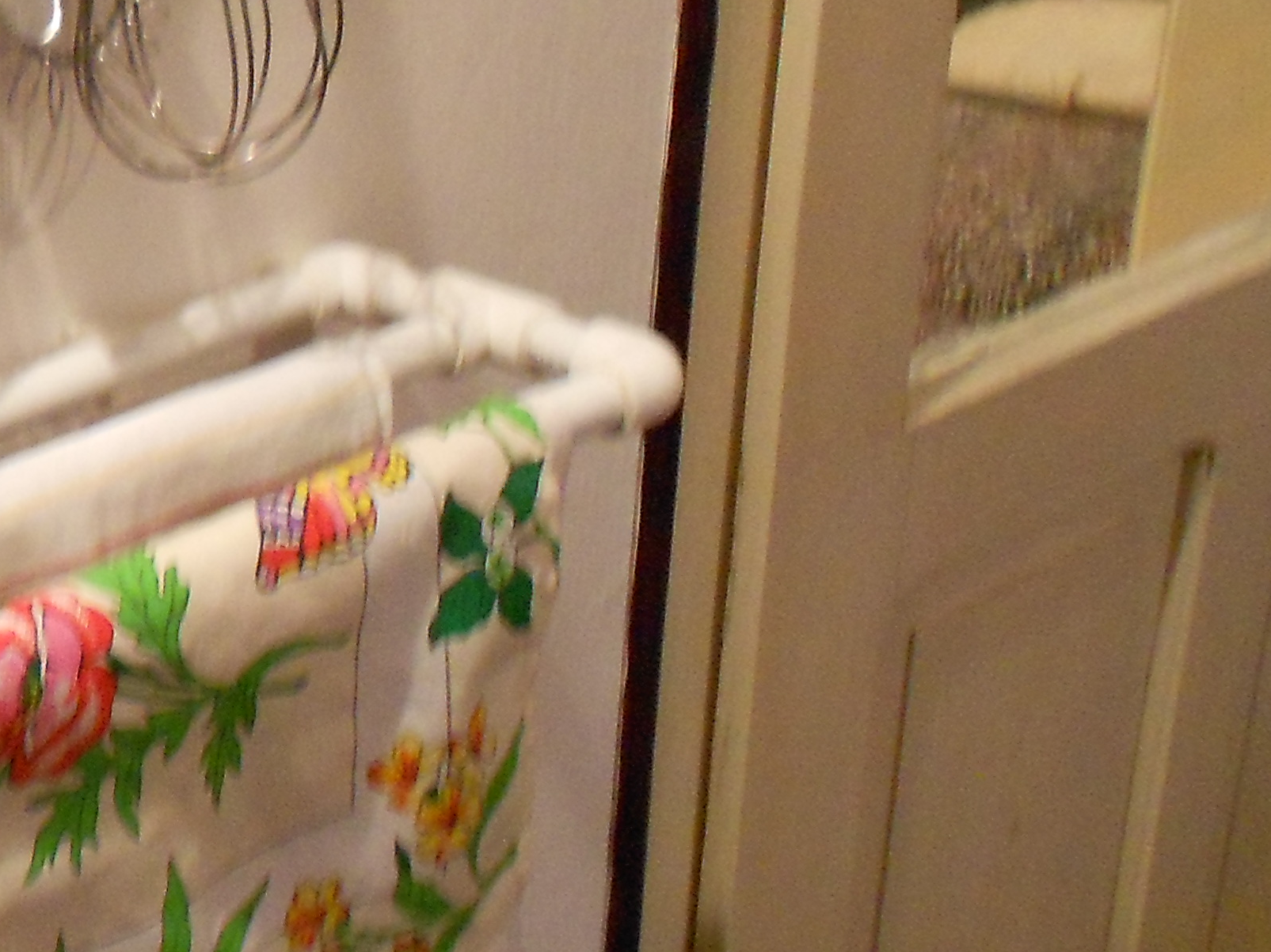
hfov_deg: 24.5
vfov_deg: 20.8
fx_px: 2570
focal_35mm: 70
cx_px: -353
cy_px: 215
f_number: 3.2
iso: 400
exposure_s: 1/13
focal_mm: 4.6
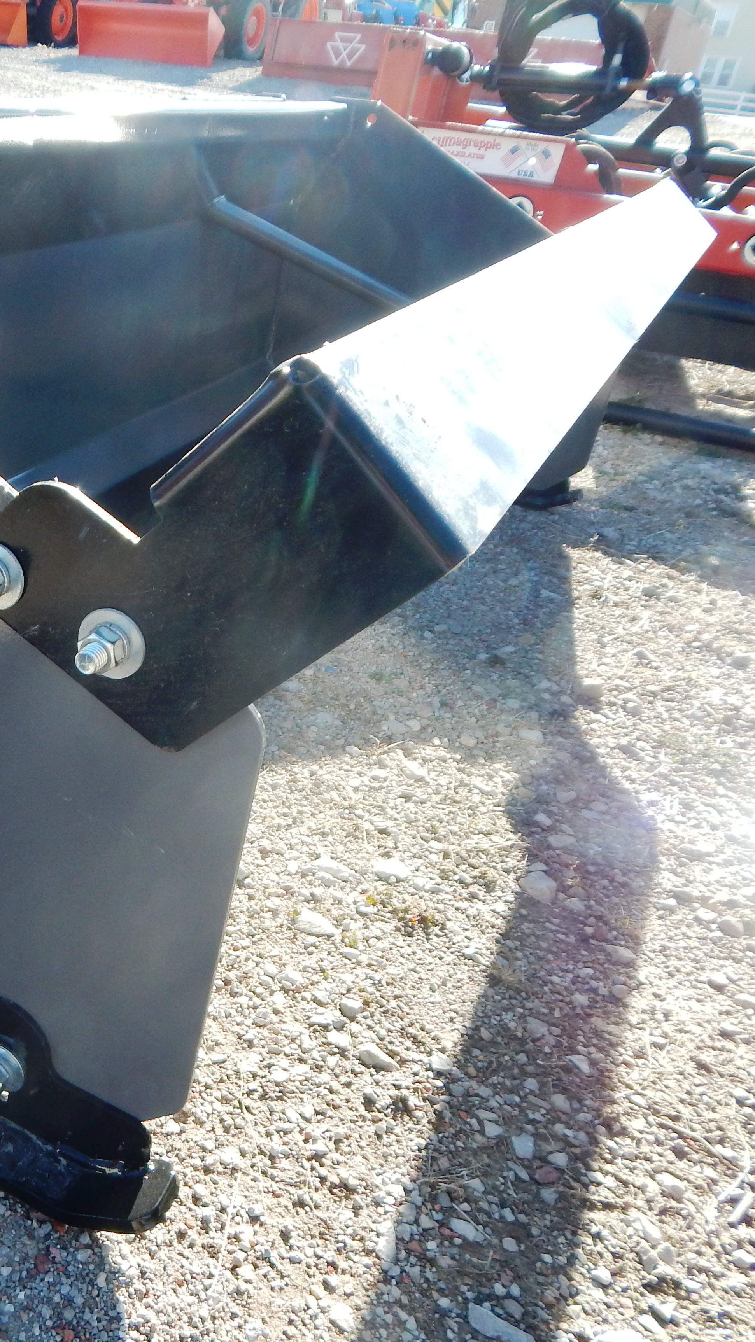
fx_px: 1139
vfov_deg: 61.0
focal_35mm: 32
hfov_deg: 33.6
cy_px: 672
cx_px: 3
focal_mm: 4
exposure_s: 1/400
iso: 125
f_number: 3
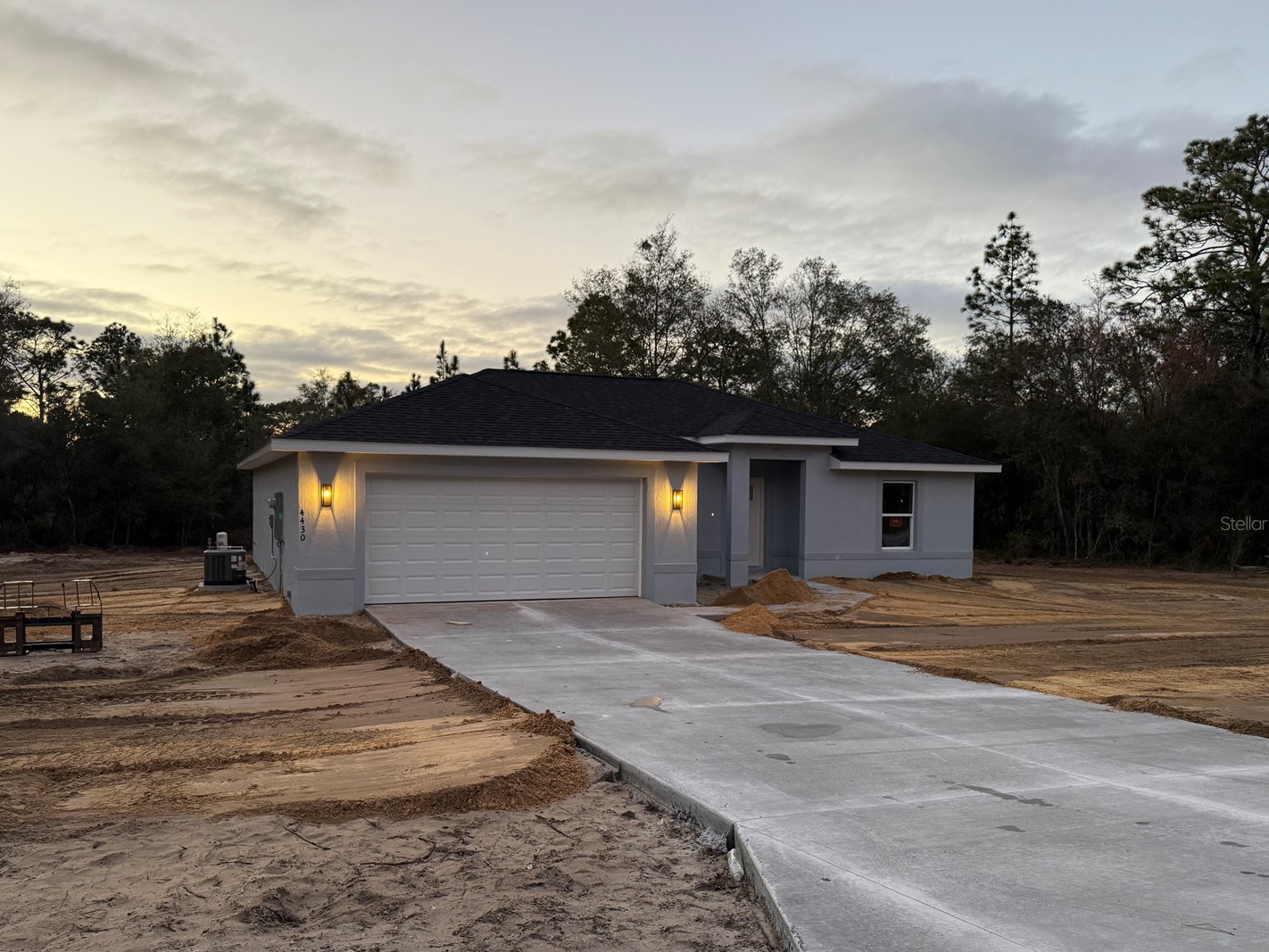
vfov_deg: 51.3
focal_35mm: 27
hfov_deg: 65.2
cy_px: 523
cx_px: 591
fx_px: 990
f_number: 1.78
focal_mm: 6.76
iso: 200
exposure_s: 1/120
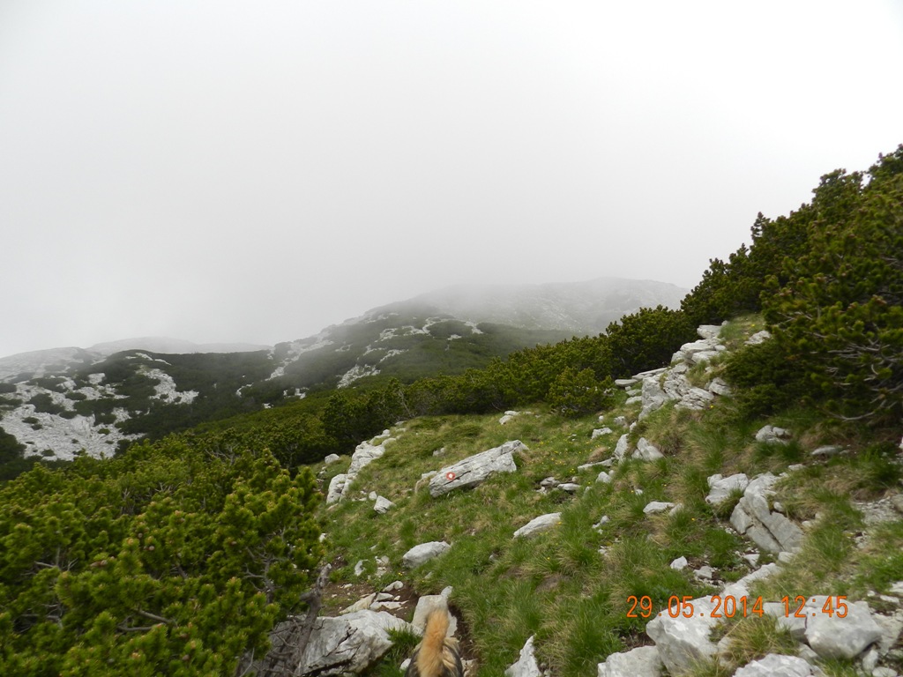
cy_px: 338
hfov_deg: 73.9
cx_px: 452
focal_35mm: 23
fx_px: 600
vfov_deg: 58.9
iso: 160
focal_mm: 4
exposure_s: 1/640
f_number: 3.4
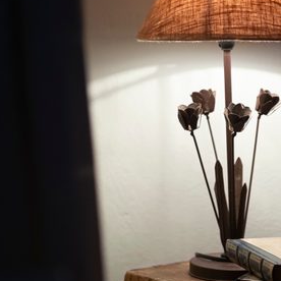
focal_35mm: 112
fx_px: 1029
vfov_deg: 15.6
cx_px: 222
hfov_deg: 15.5
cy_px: 125
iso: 1000
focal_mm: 52
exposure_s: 1/160
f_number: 2.8
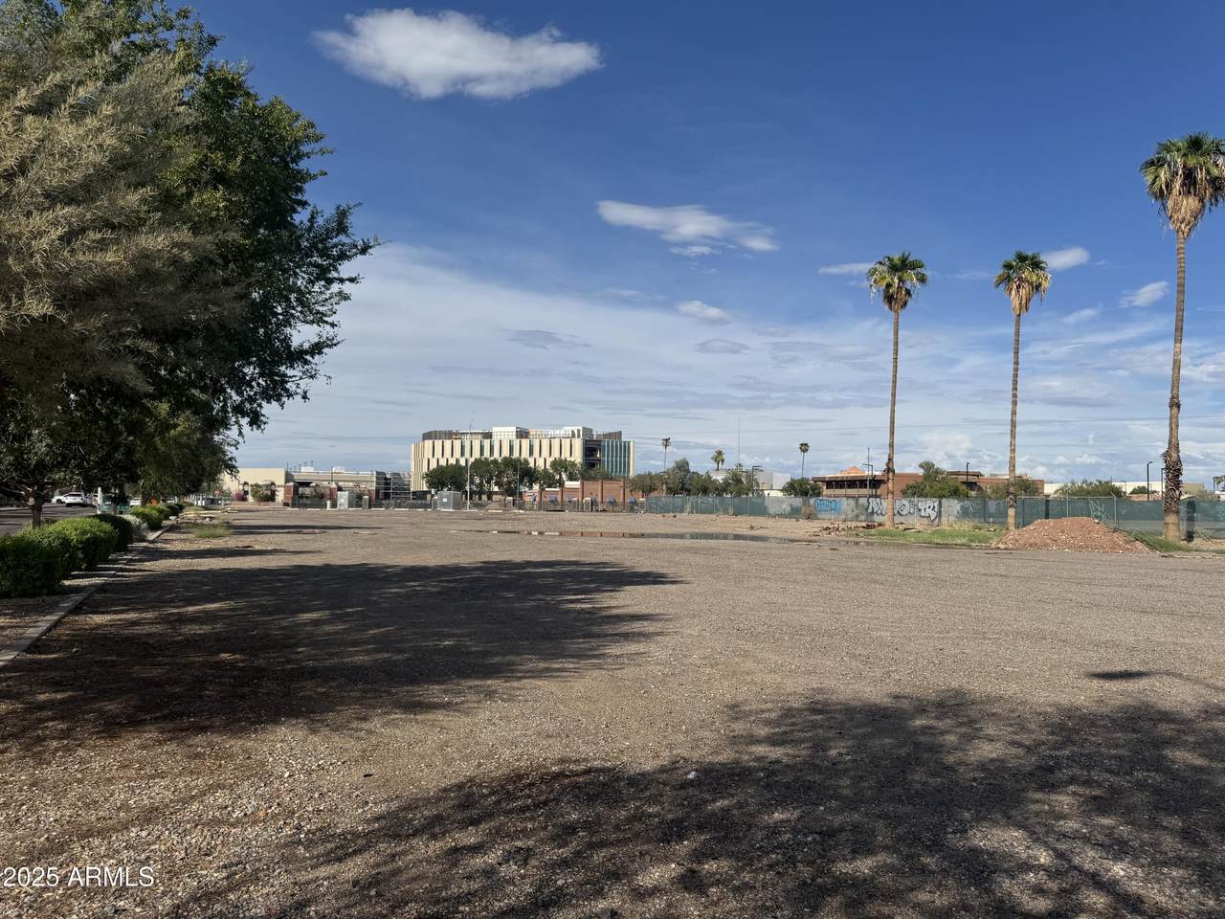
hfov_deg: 71.6
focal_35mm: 24
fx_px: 849
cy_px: 460
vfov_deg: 56.8
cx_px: 612
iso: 80
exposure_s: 1/7937
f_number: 1.78
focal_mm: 6.76
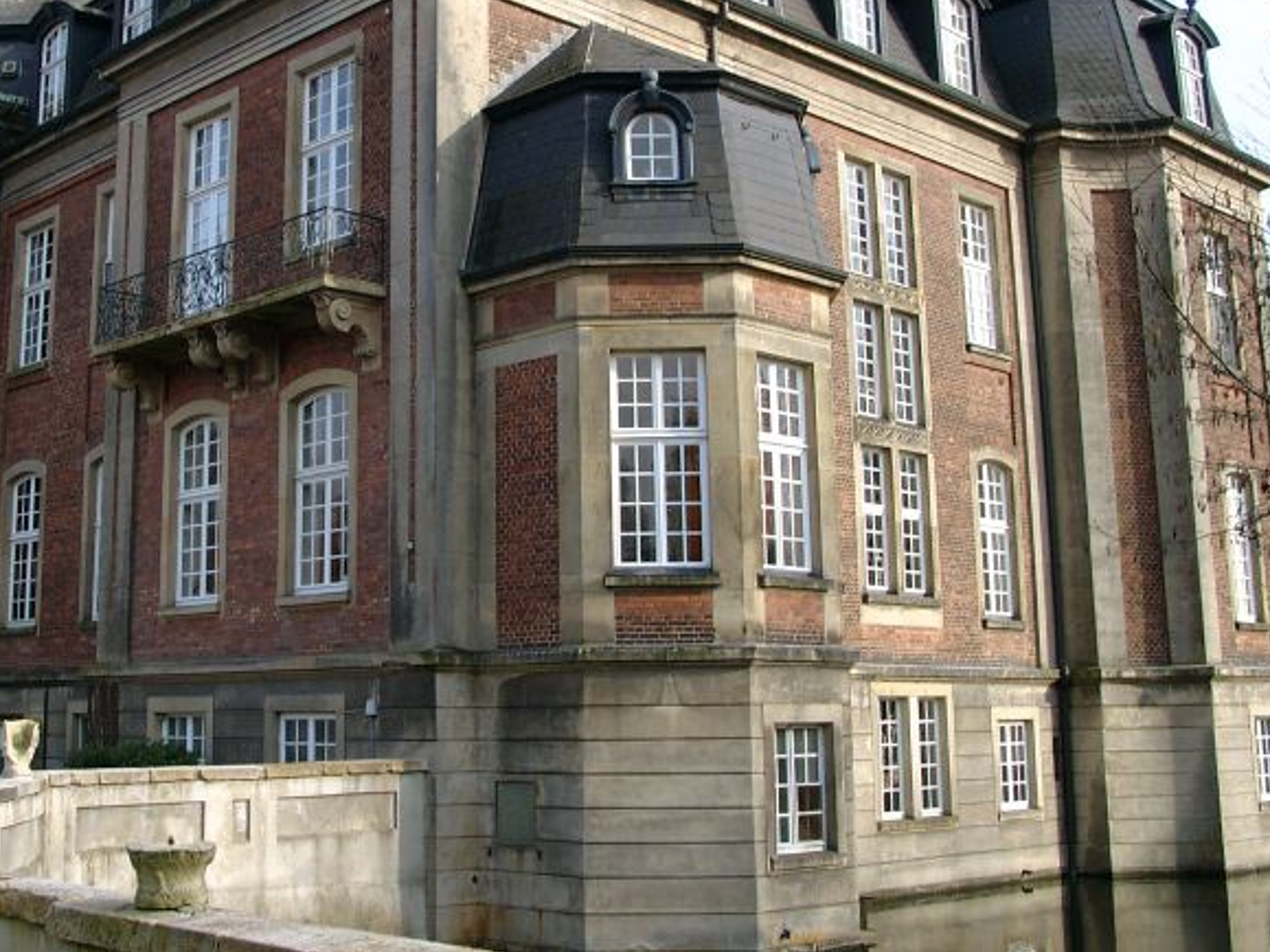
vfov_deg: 30.6
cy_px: 296
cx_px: 439
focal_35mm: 47
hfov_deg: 40.0
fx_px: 1724
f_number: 4
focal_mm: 7.13
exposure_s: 1/325
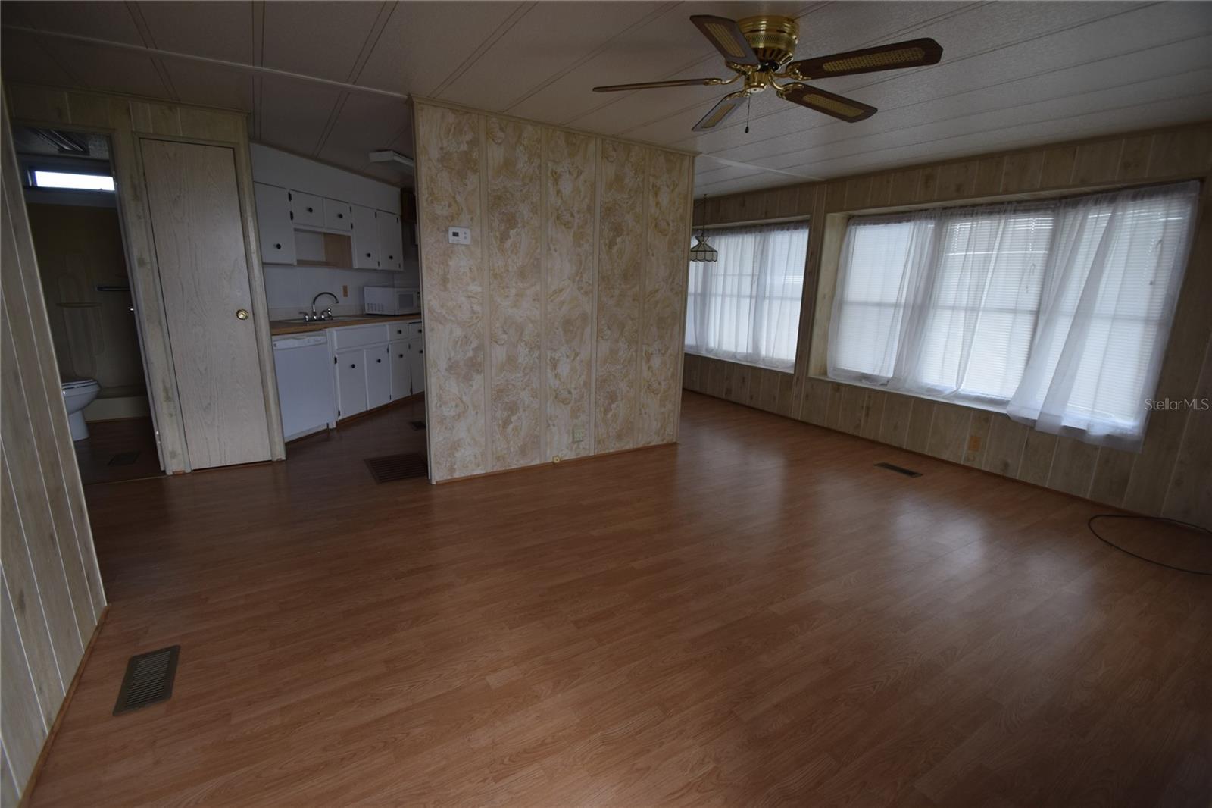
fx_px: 505
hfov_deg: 100.4
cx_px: 606
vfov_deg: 77.3
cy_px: 404
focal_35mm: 15
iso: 400
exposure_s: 1/100
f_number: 5
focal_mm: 10
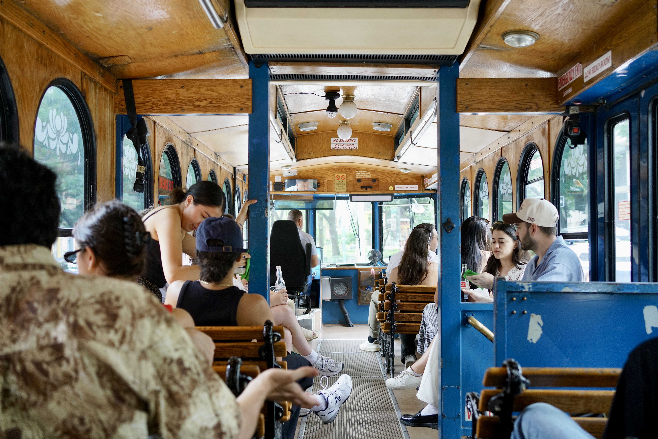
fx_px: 640
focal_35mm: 35
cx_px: 329
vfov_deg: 37.9
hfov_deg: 54.4
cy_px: 220
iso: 1000
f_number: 3.5
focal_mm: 35
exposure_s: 1/125
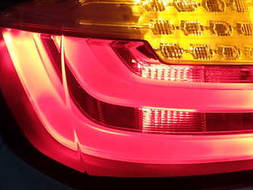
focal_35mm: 46
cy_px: 74
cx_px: 137
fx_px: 336
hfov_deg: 41.2
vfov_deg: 31.5
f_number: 2
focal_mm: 4.5
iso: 100
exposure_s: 1/200
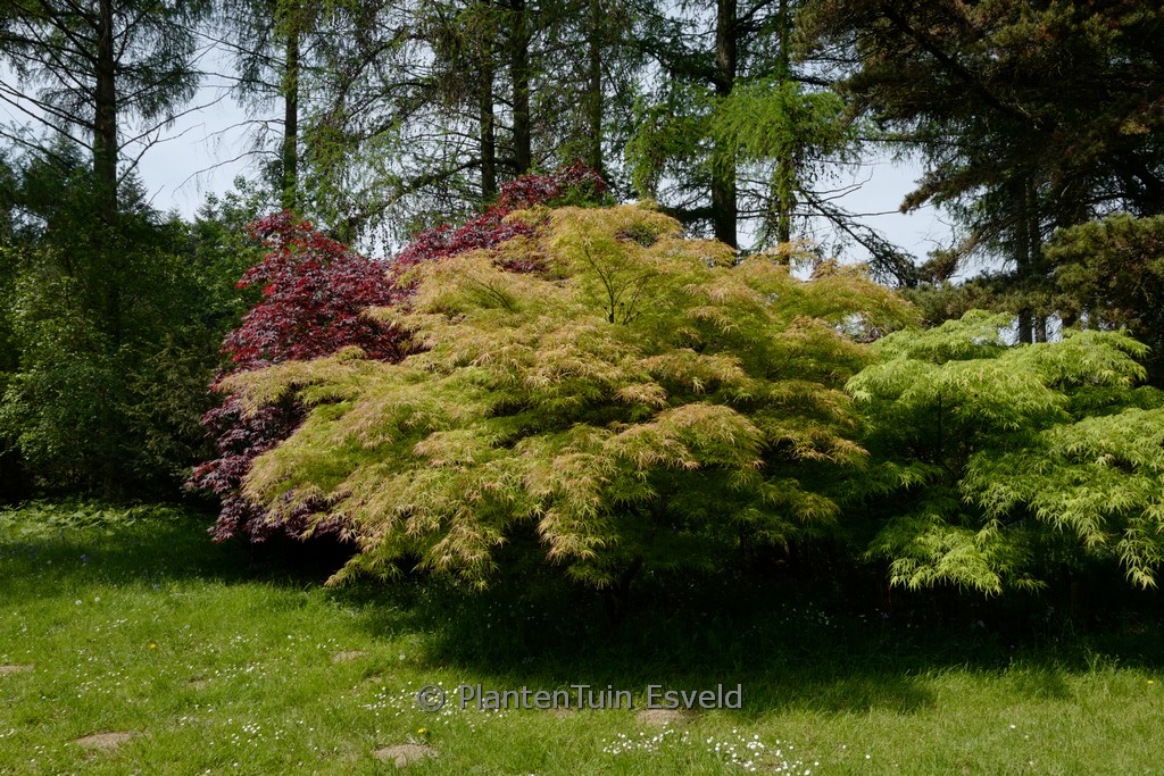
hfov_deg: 65.5
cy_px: 388
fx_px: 905
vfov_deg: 46.4
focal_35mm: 28
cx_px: 582
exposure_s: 1/60
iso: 125
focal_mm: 28
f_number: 16
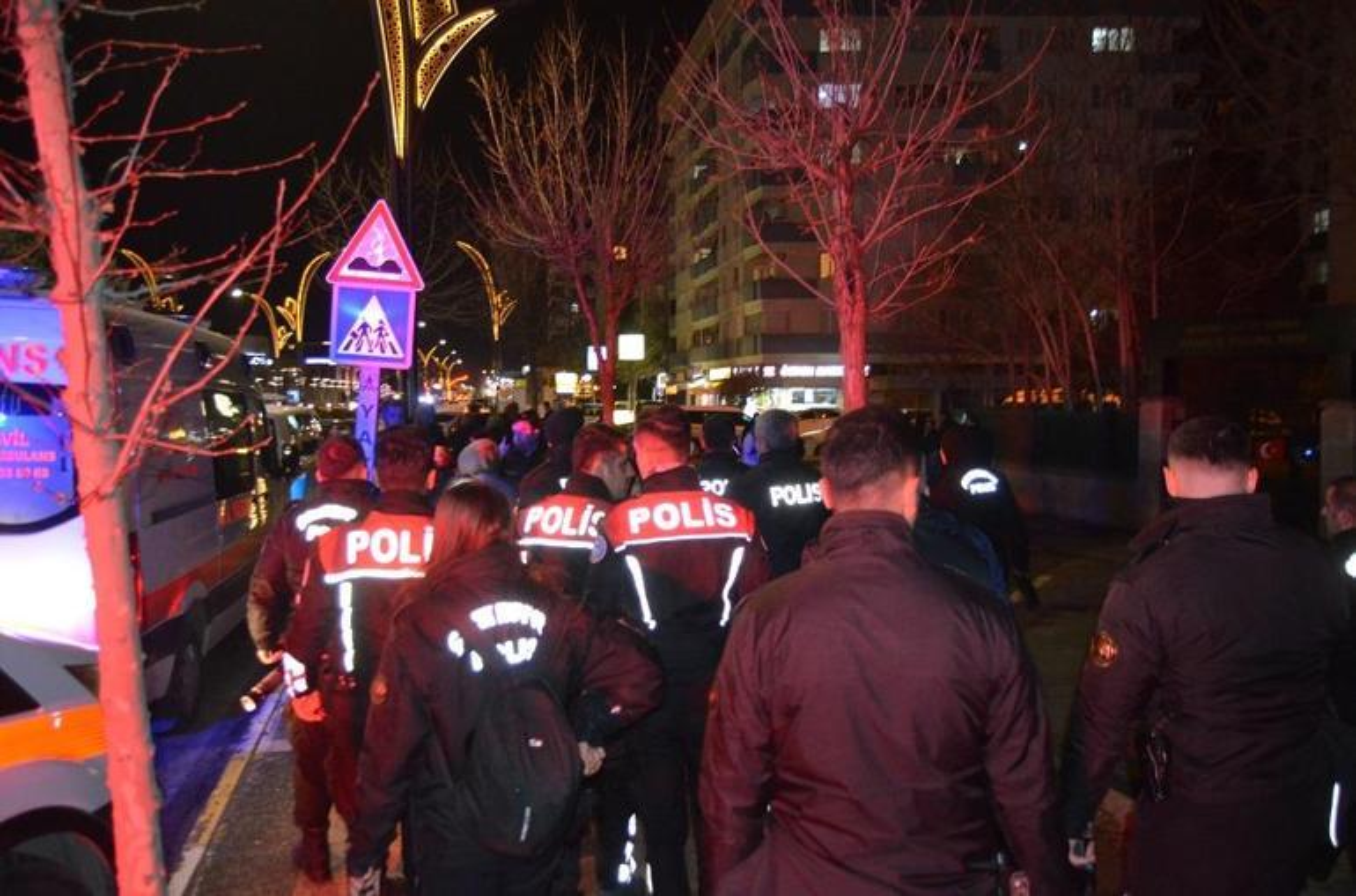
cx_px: 678
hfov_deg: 67.5
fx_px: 1014
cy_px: 448
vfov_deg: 47.7
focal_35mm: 27
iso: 3200
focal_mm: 18
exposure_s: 1/60
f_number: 3.5
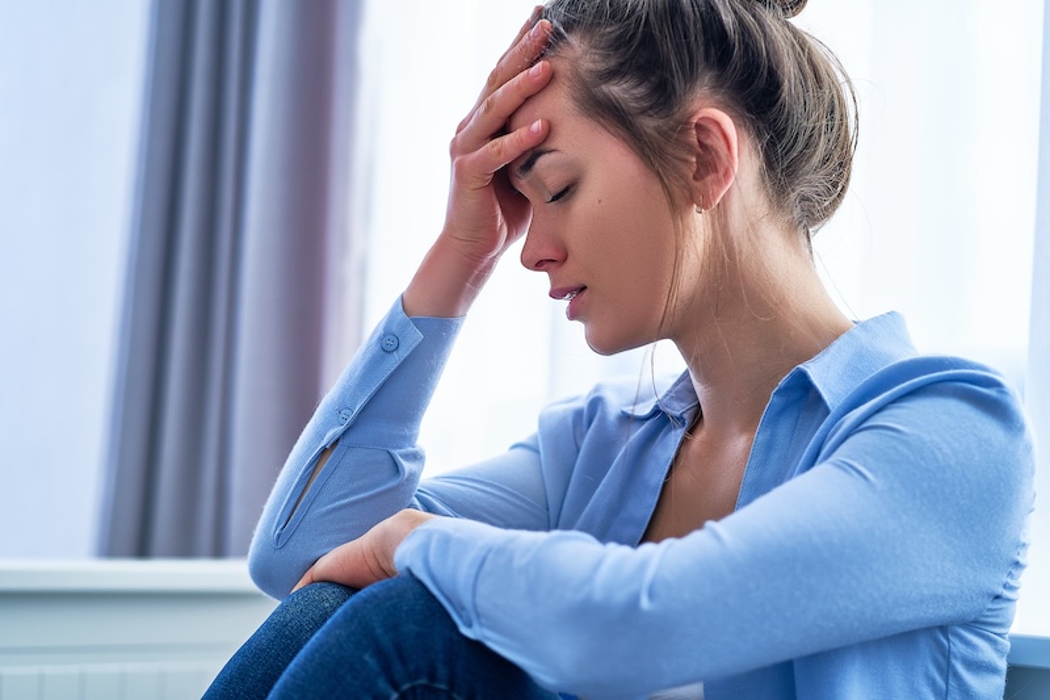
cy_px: 350
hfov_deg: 23.9
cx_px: 525
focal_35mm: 85
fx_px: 2478
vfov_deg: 16.1
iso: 250
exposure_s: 1/100
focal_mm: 85
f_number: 2.8
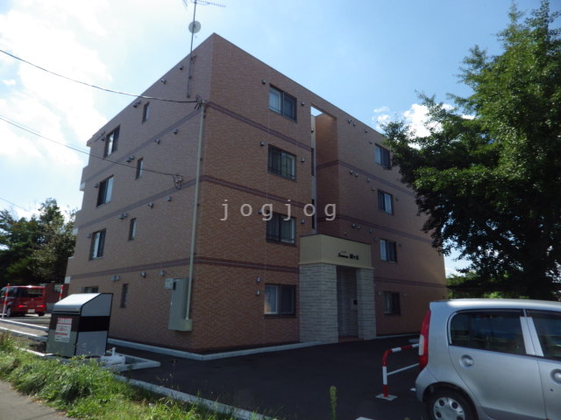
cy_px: 210
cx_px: 280
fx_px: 357
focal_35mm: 22
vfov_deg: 61.1
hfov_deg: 76.4
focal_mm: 4
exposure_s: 1/1250
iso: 100
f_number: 3.1
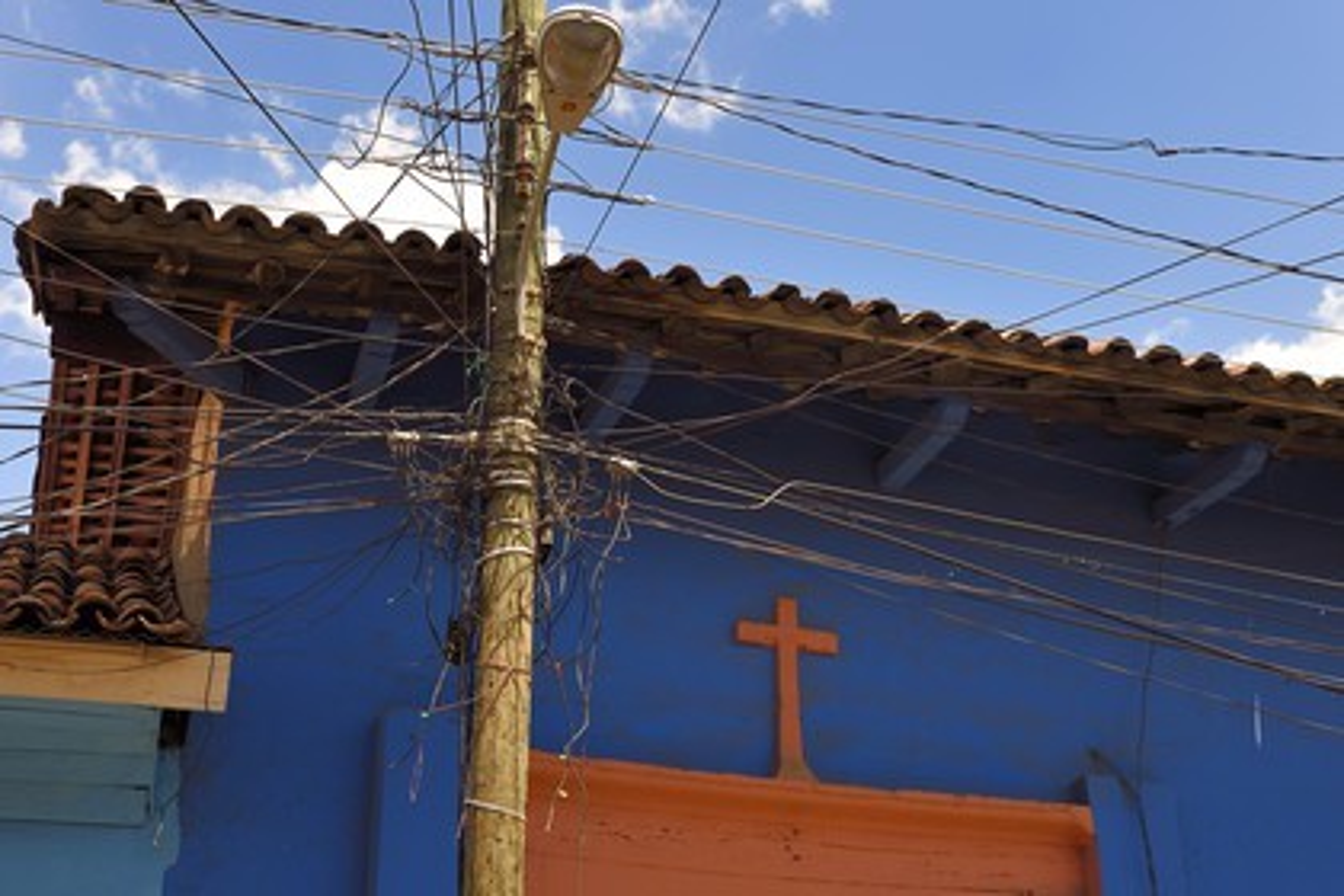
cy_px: 448
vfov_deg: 27.0
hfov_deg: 39.6
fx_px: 1867
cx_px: 672
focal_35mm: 50
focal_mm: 50
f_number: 7.1
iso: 200
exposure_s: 1/250
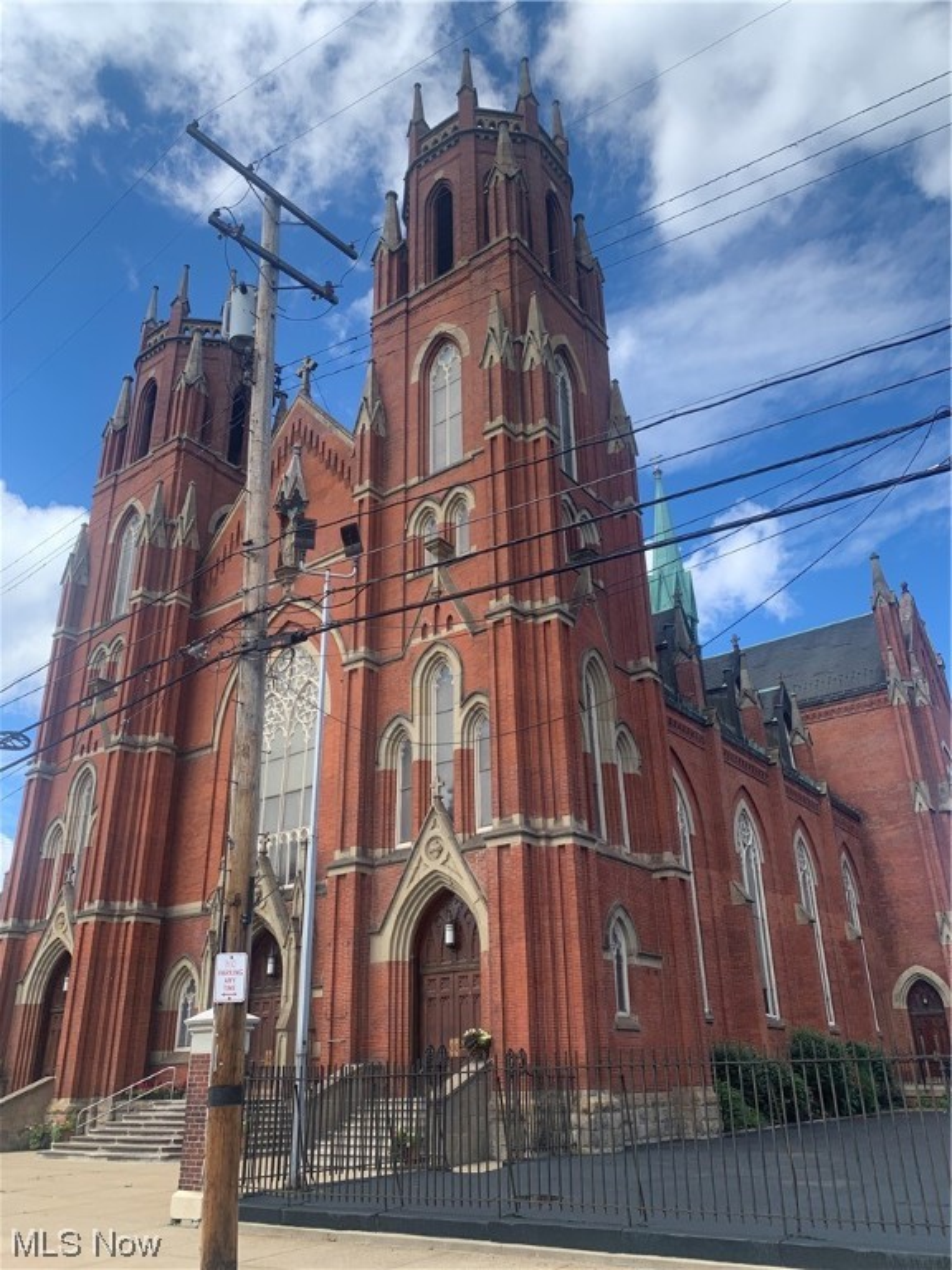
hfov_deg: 53.1
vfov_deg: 67.3
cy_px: 635
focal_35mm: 26
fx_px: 953
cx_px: 476
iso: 25
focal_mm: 4.25
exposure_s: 1/1560
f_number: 1.8
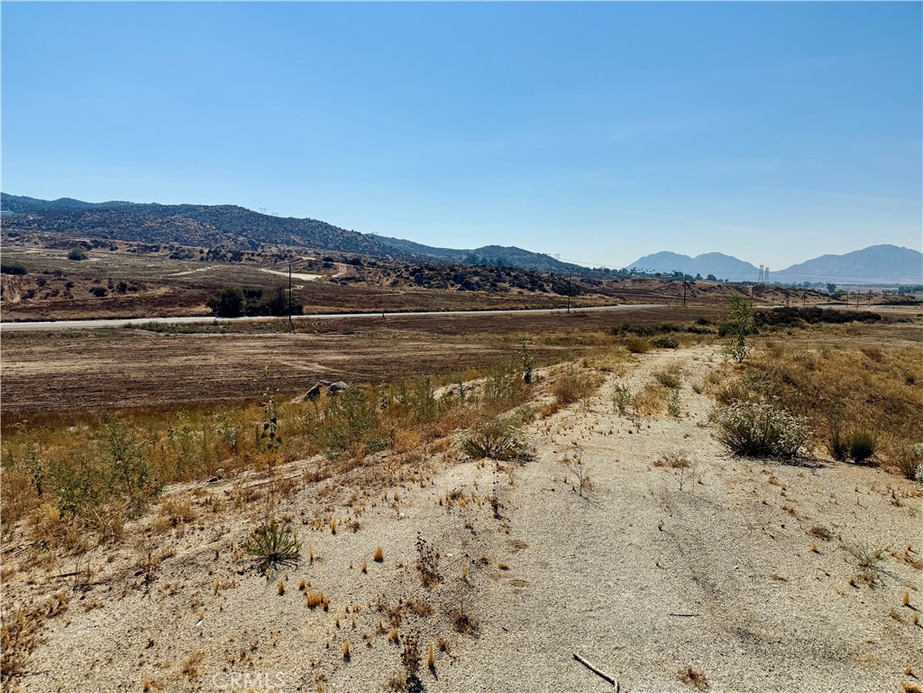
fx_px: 640
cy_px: 346
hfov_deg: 71.6
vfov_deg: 56.8
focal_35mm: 24
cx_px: 462
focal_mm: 6.76
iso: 80
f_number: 1.78
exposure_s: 1/11905
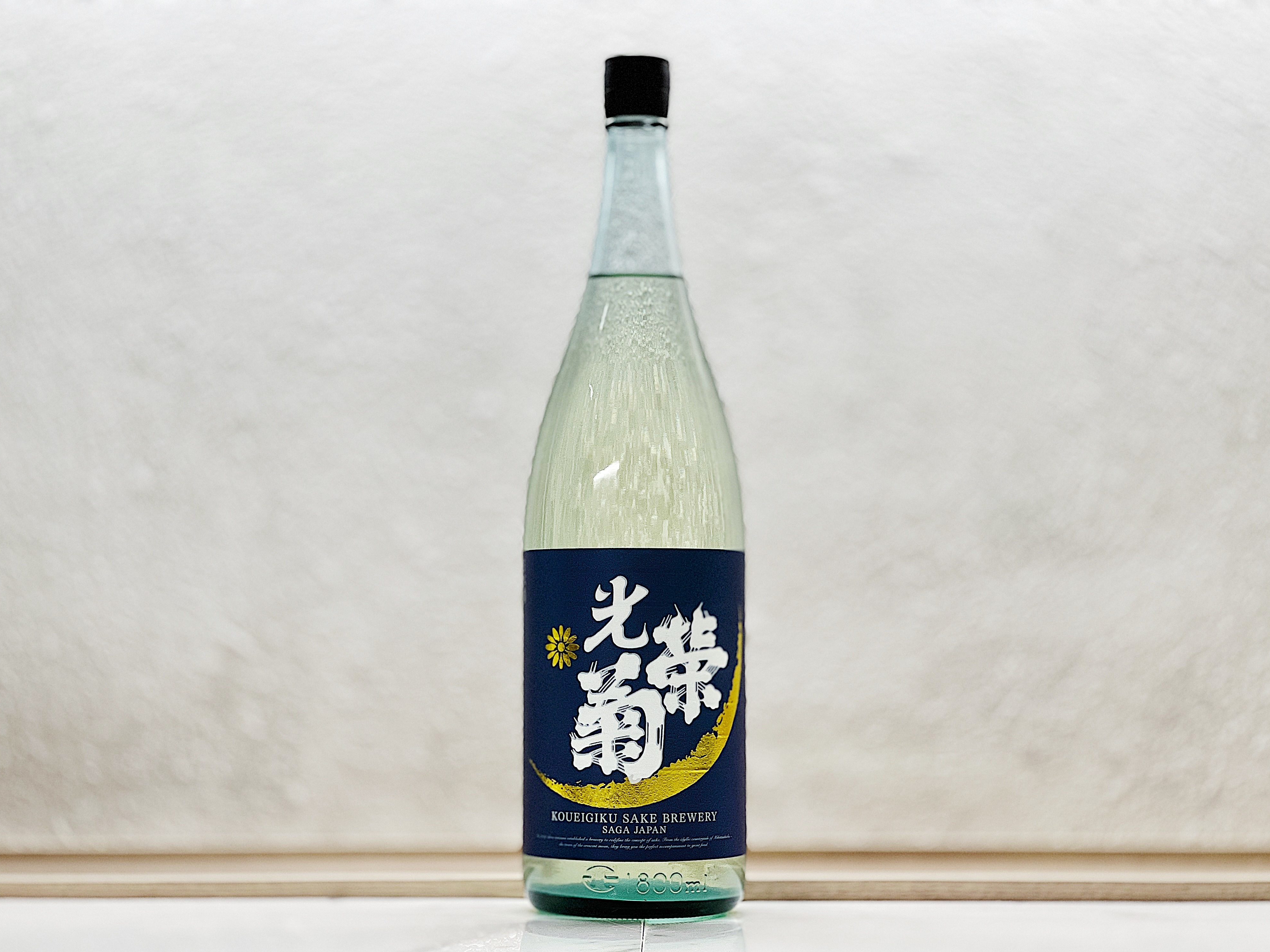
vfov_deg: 18.9
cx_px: 634
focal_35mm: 78
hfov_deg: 25.0
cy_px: 481
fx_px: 2862
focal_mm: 9
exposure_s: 1/100
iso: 200
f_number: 2.8
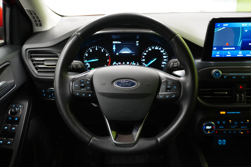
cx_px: 126
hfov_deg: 55.1
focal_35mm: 34
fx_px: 241
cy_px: 84
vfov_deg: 38.4
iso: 2500
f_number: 4
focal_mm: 23
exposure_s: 1/40
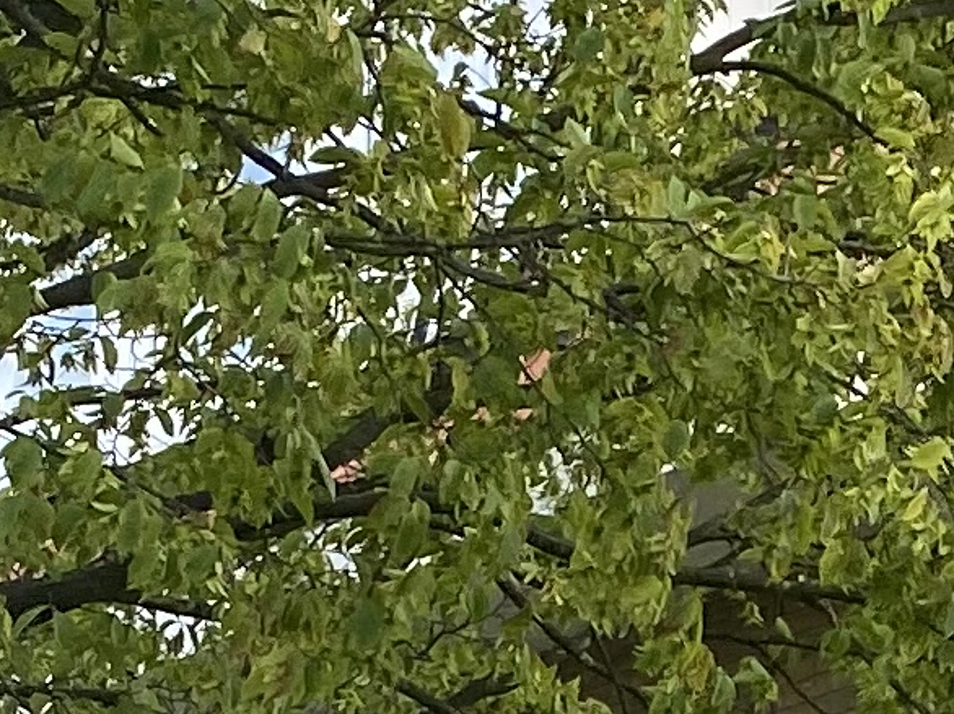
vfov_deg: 7.1
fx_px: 4931
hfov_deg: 10.8
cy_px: 2371
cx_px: 1296
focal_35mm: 179
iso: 32
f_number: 1.8
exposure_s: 1/487
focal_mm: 4.25
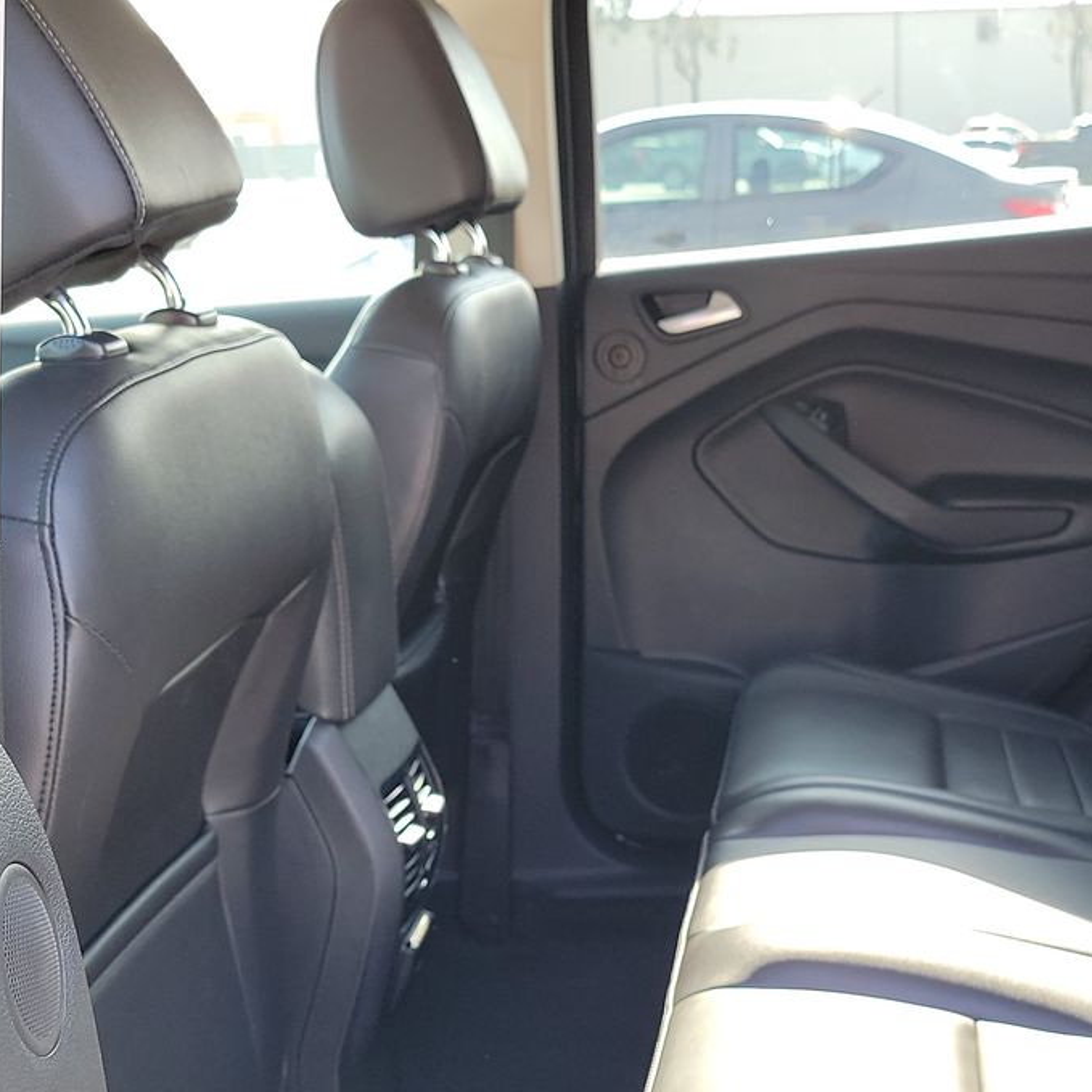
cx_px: 793
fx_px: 1785
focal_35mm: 50
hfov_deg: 33.5
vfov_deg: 33.6
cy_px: 757
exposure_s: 1/59
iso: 120
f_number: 1.8
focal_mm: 6.7
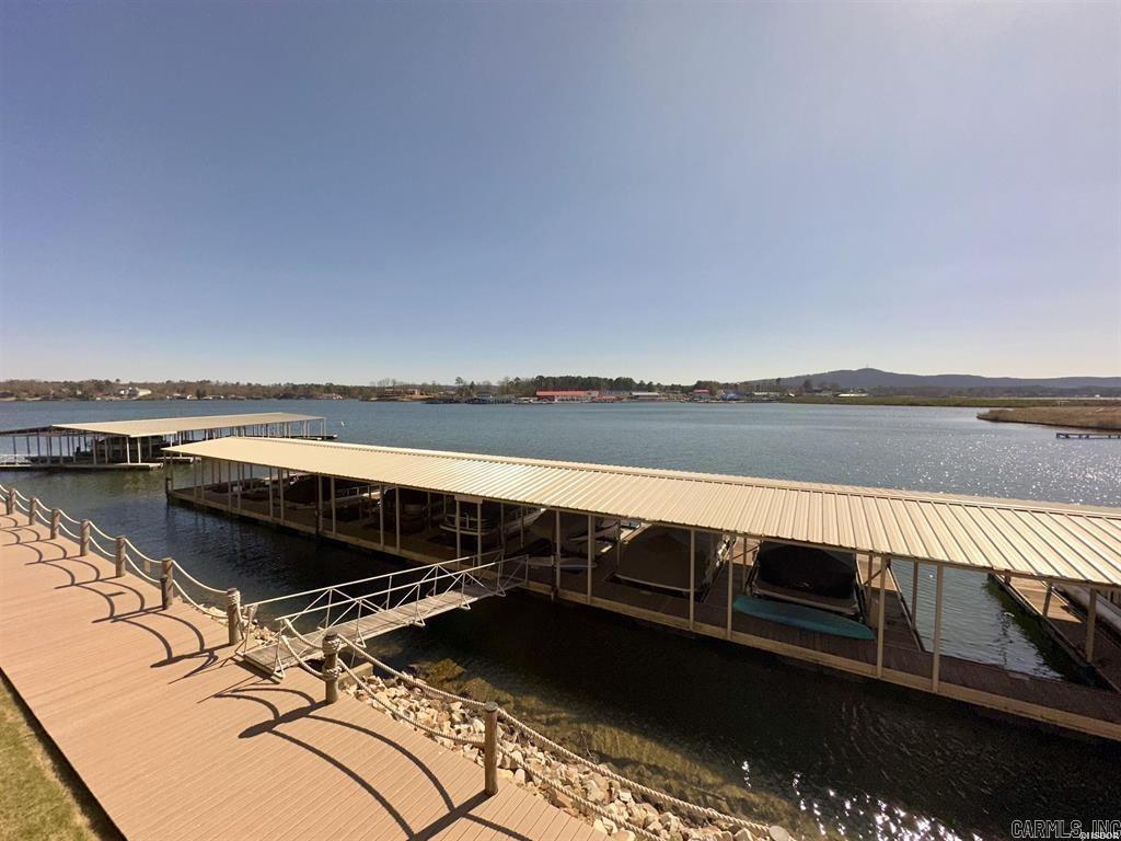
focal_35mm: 14
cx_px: 560
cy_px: 420
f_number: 2.2
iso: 50
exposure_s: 1/3861
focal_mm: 2.22
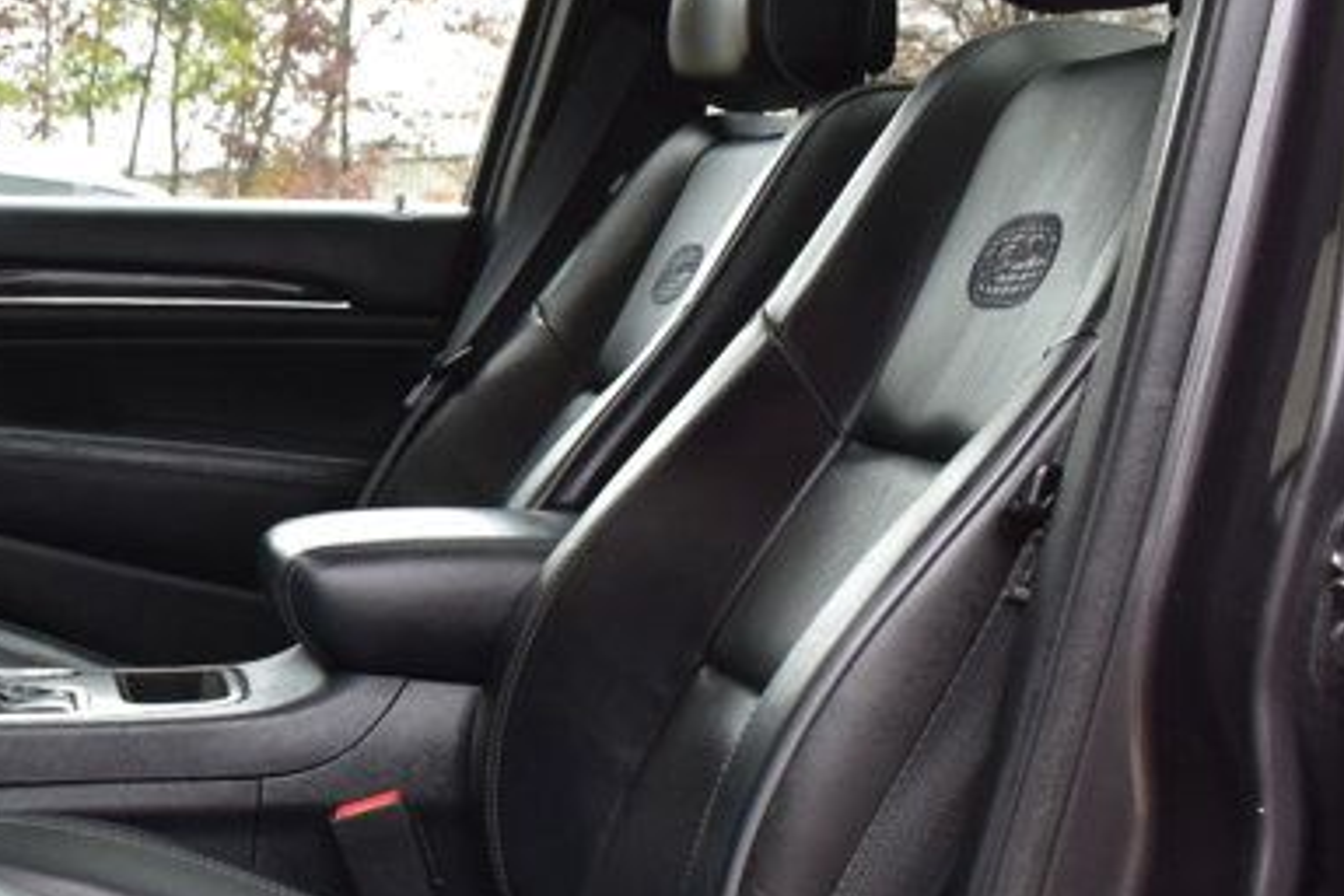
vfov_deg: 18.9
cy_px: 556
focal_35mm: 72
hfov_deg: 26.2
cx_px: -80
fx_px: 2688
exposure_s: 1/40
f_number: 7.1
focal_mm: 18
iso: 400
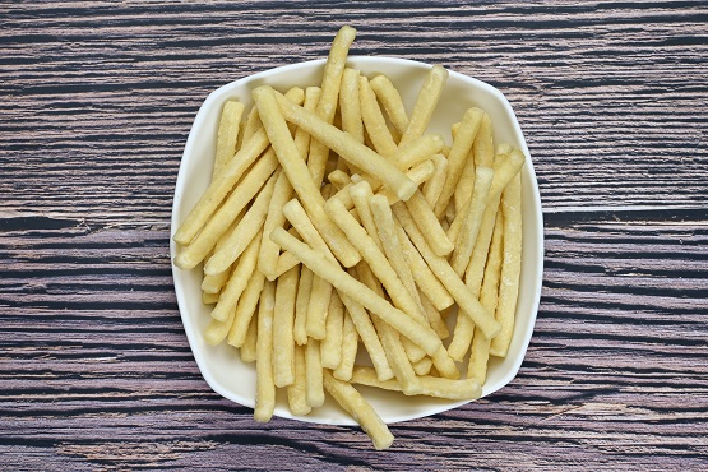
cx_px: 354
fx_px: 2065
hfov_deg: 19.5
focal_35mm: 105
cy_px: 236
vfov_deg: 13.0
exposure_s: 1/100
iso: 100
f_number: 16
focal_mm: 105
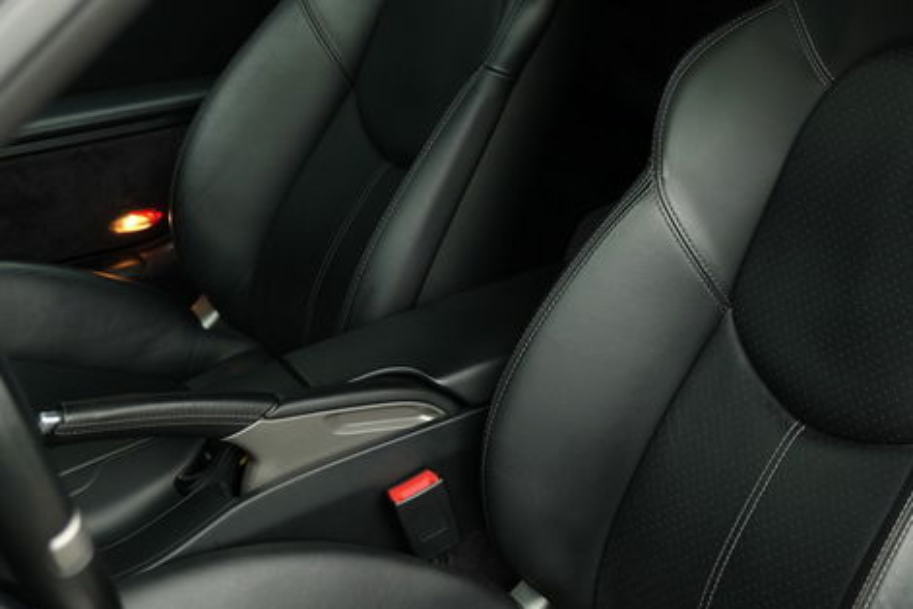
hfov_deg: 31.6
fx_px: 1572
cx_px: 729
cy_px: 124
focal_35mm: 62
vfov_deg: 21.6
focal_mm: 25.4
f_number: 3.2
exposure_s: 1/60
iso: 250
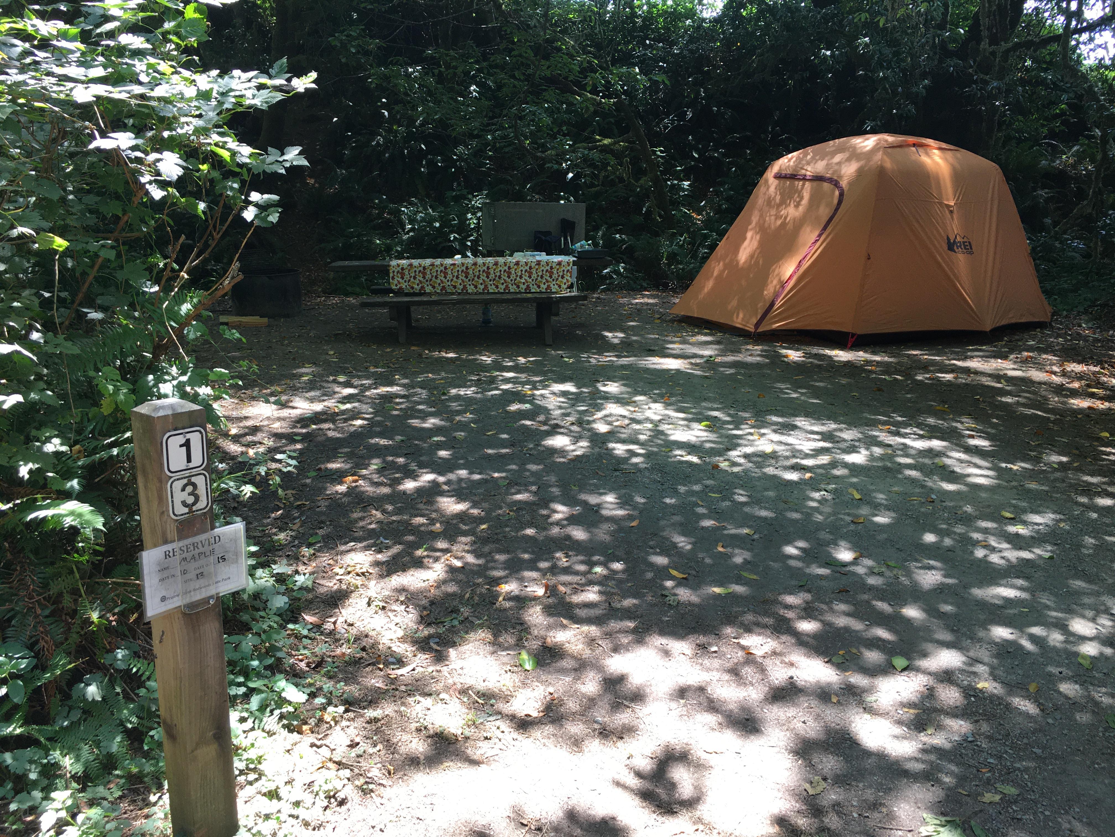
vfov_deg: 48.2
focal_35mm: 29
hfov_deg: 61.7
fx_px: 934
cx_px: 558
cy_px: 418
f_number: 2.2
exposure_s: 1/120
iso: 40
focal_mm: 4.15
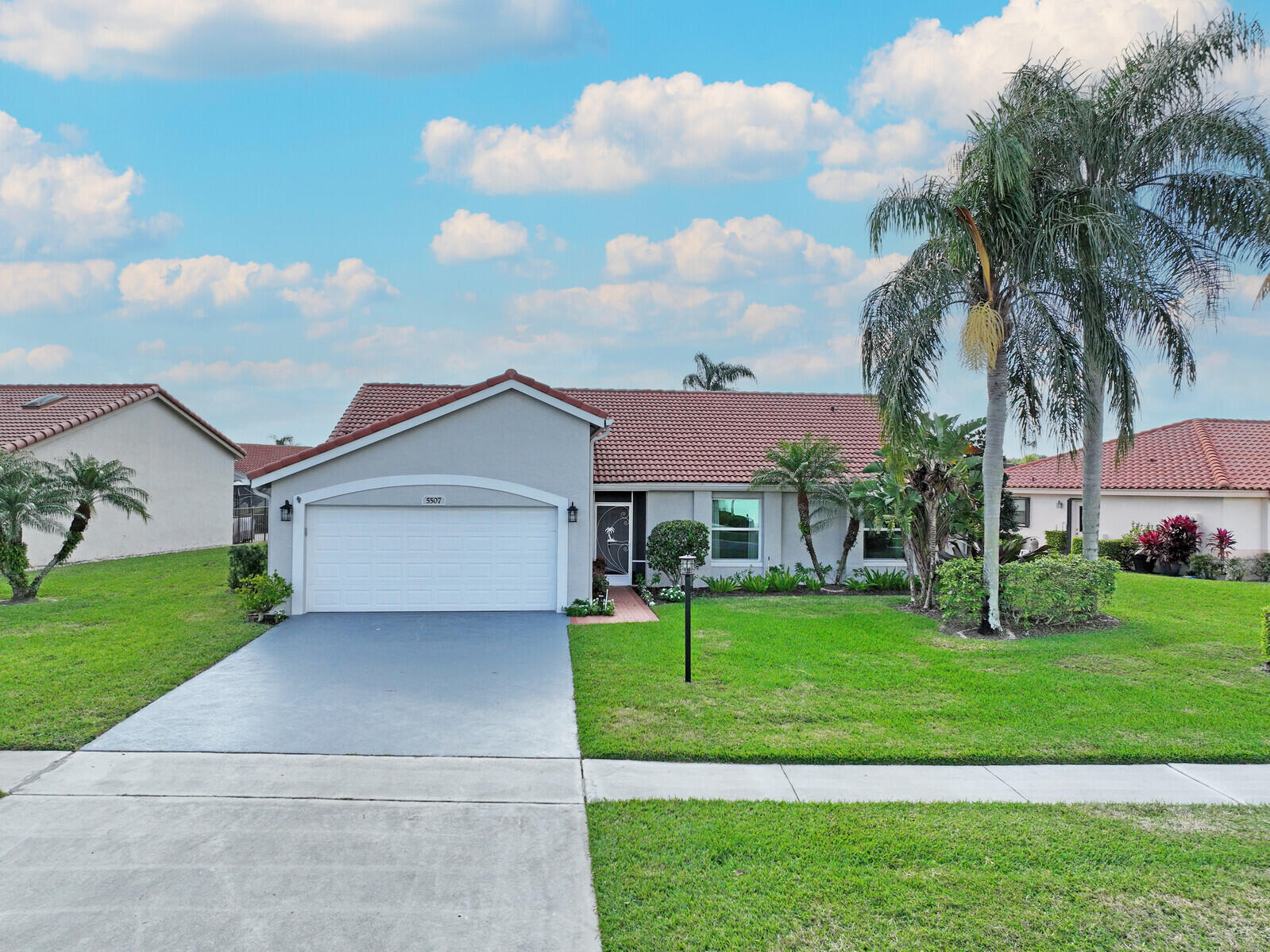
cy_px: 476
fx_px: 880
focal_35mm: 24
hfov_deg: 71.6
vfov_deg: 56.8
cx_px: 635
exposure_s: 1/2500
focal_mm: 12.29
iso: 330
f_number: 2.8
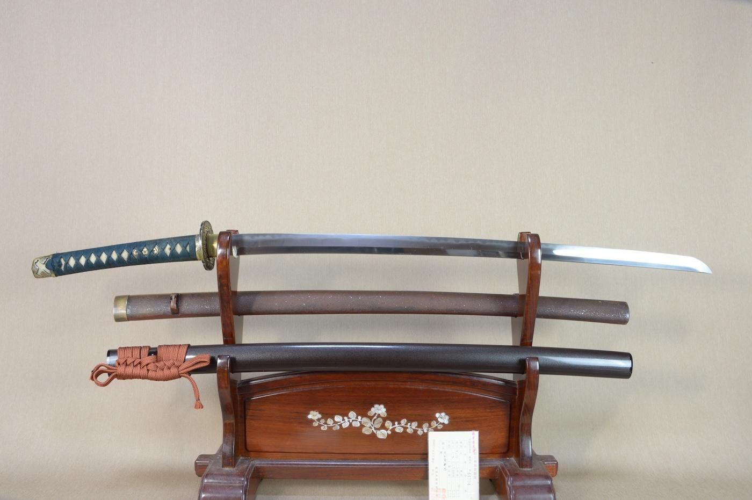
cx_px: 376
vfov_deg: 43.5
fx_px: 626
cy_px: 250
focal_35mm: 30
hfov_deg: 62.0
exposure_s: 1/2
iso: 400
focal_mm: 20
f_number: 11
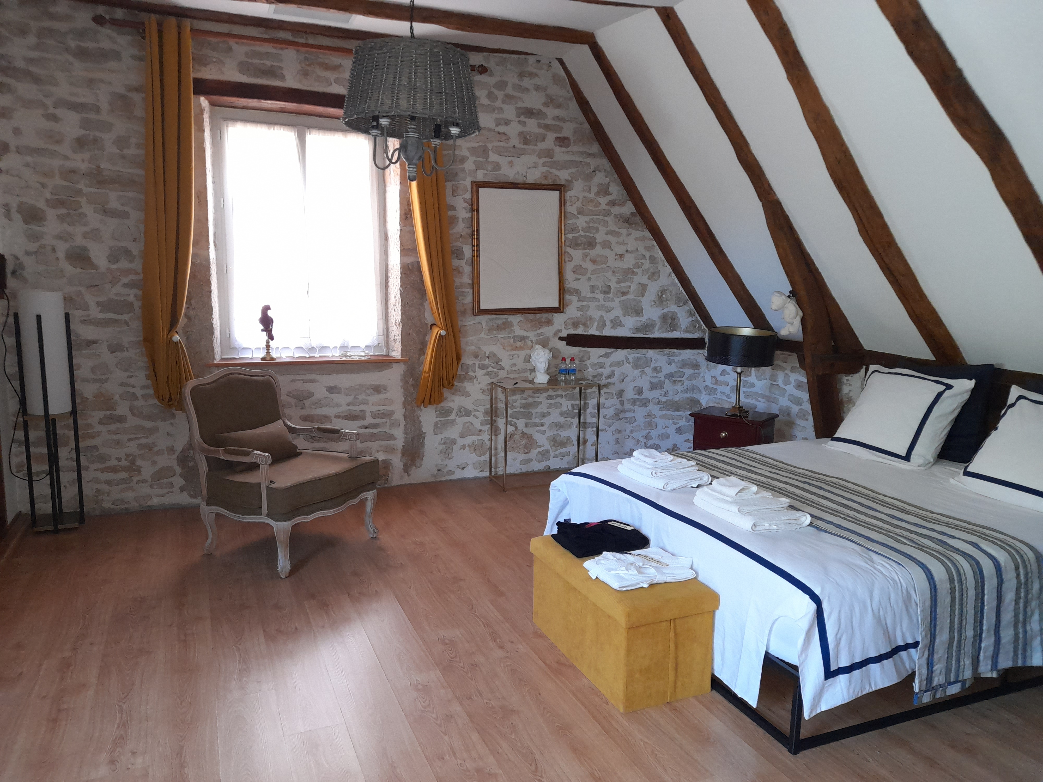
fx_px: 753
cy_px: 391
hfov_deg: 69.4
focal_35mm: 25
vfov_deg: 54.9
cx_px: 522
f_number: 2
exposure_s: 1/33
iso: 400
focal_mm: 4.6
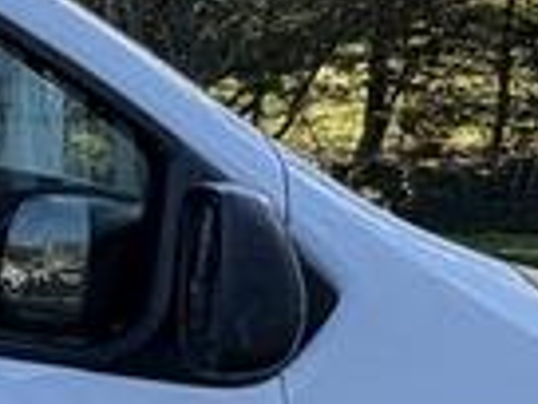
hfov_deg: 13.1
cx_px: -886
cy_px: 325
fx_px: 1430
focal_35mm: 92
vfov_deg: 15.9
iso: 40
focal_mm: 2.22
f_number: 2.2
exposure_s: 1/467
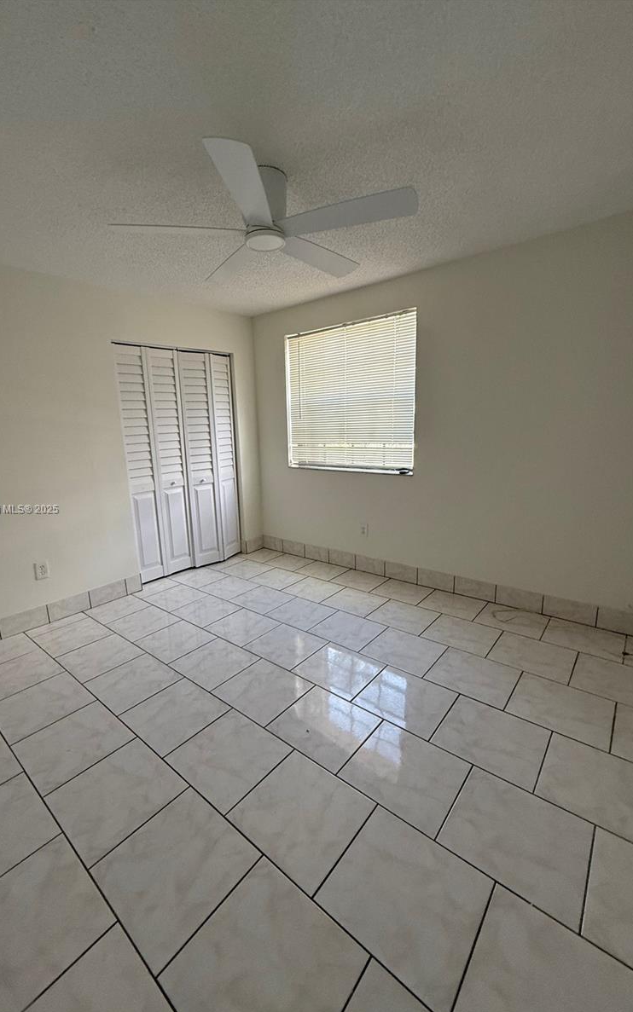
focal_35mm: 15
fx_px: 414
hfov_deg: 74.6
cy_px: 510
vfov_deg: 101.5
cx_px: 286
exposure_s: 1/99
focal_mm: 2.22
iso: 250
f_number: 2.2
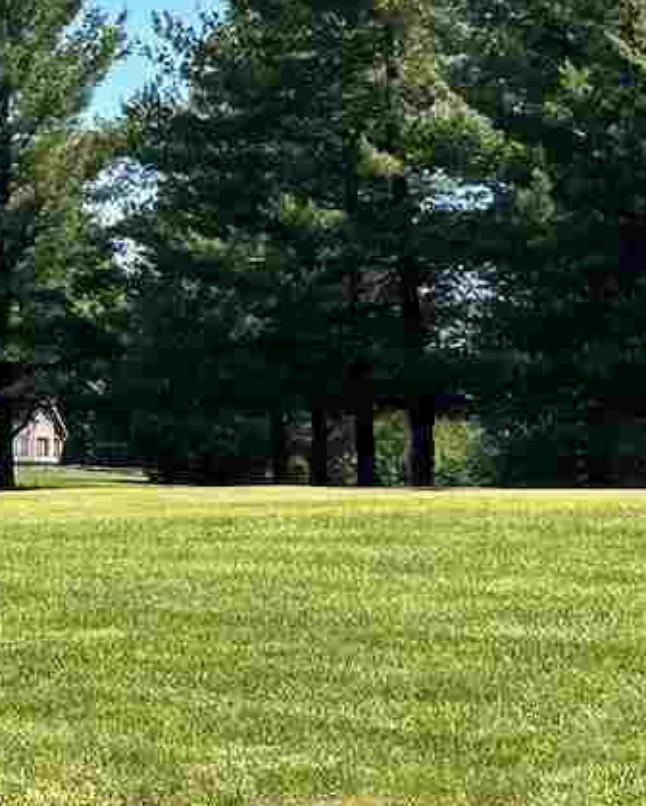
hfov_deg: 10.8
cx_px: 311
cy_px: 240
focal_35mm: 143
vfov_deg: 13.4
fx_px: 3413
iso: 64
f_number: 1.78
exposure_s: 1/2532
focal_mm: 6.86
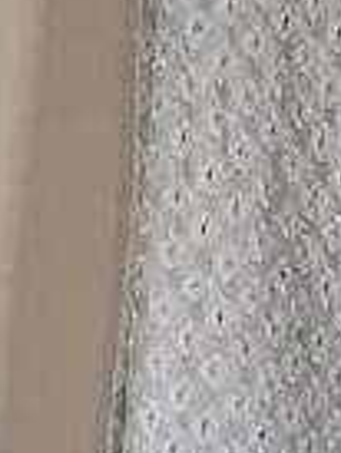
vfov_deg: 14.6
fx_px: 1757
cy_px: 370
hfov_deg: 10.5
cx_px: 583
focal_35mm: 134
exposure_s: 1/40
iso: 320
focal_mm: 5.54
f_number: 1.8
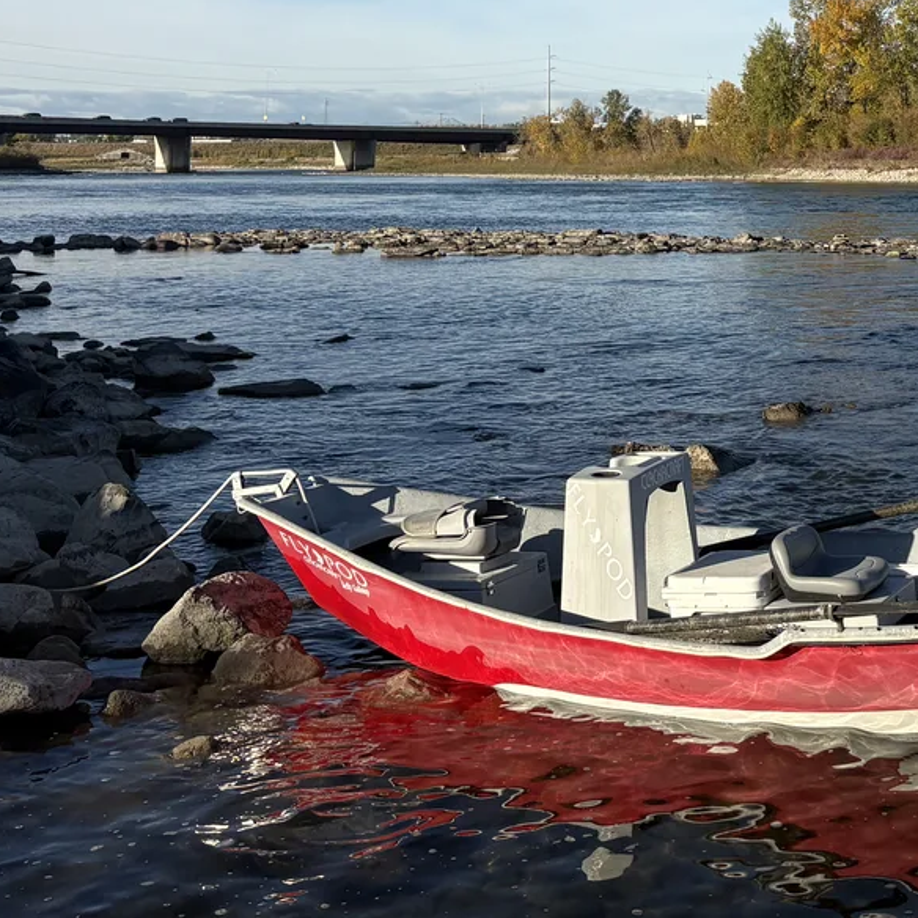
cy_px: 101
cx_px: 909
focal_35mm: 63
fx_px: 1890
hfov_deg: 26.0
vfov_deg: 26.4
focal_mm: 5.96
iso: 50
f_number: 1.6
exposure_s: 1/3448
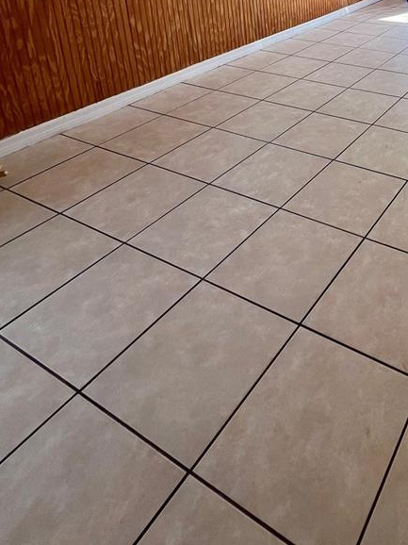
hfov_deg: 44.3
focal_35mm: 27
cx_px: 400
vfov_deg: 54.2
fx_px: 425
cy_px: 26
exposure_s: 1/210
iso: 32
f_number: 1.8
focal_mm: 1.57
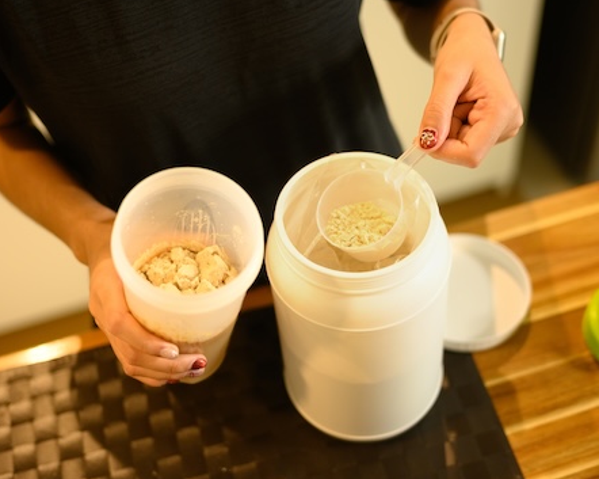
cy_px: 235
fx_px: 904
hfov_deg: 36.7
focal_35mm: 51
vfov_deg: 29.7
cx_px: 290
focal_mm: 40
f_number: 2
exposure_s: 1/200
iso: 500
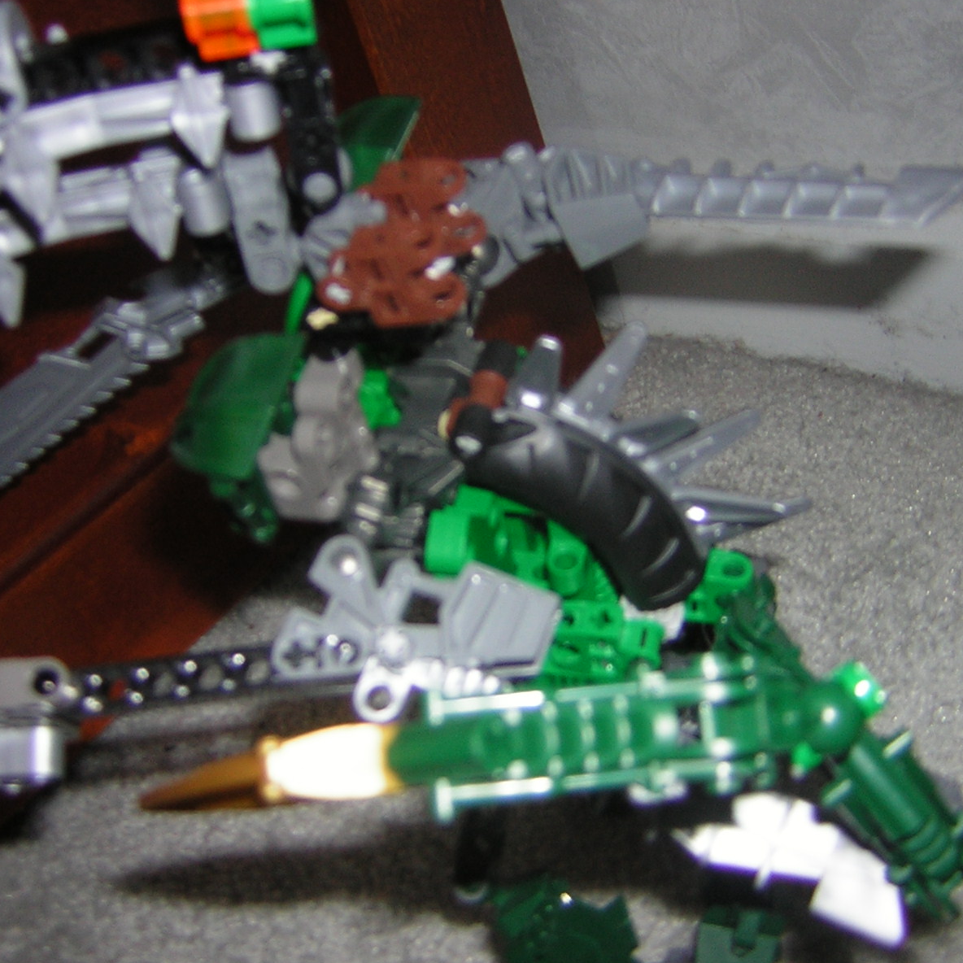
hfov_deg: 39.0
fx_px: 1353
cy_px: 483
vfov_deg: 39.2
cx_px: 566
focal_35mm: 43
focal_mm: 4.7
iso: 50
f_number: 2.6
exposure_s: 1/60.1
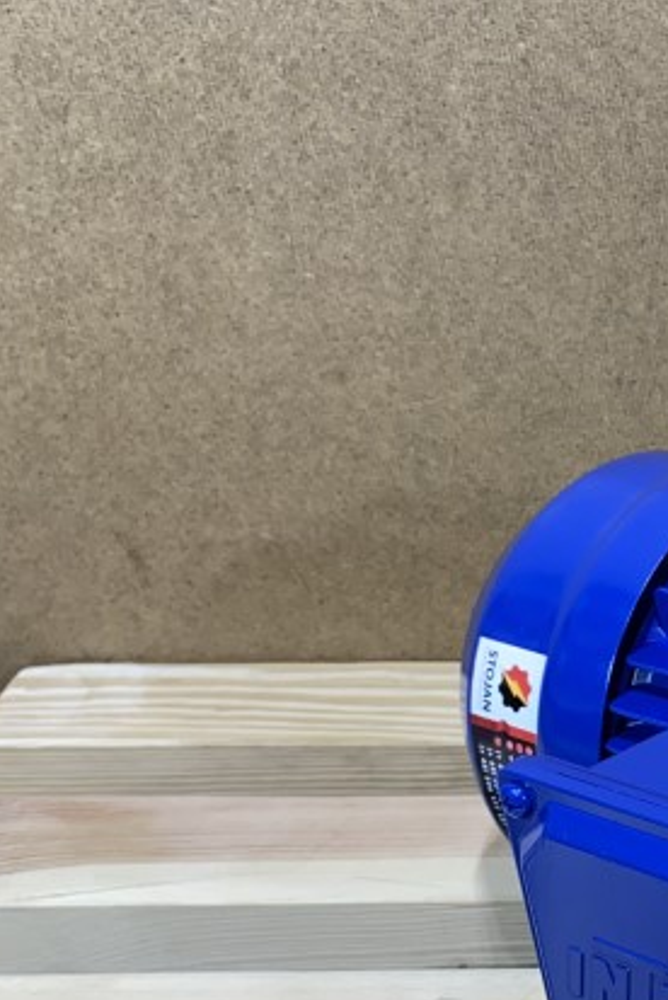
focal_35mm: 67
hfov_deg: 17.8
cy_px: 724
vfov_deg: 29.7
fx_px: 1862
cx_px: 1063
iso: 32
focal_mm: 4.25
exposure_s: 1/106
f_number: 1.8
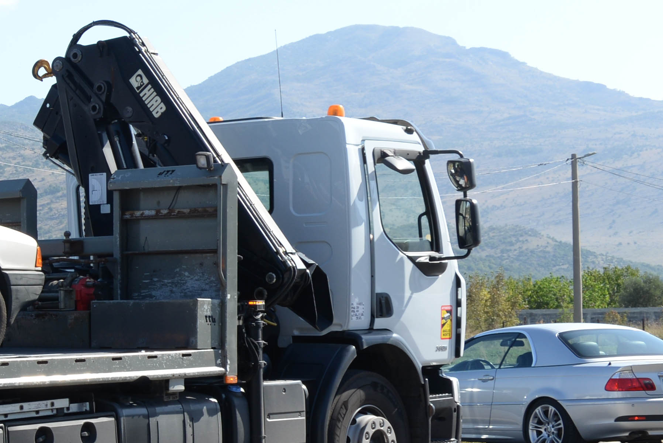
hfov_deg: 17.0
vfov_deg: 12.8
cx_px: -371
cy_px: 339
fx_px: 1971
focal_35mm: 107
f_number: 9
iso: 200
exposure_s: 1/200
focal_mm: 32
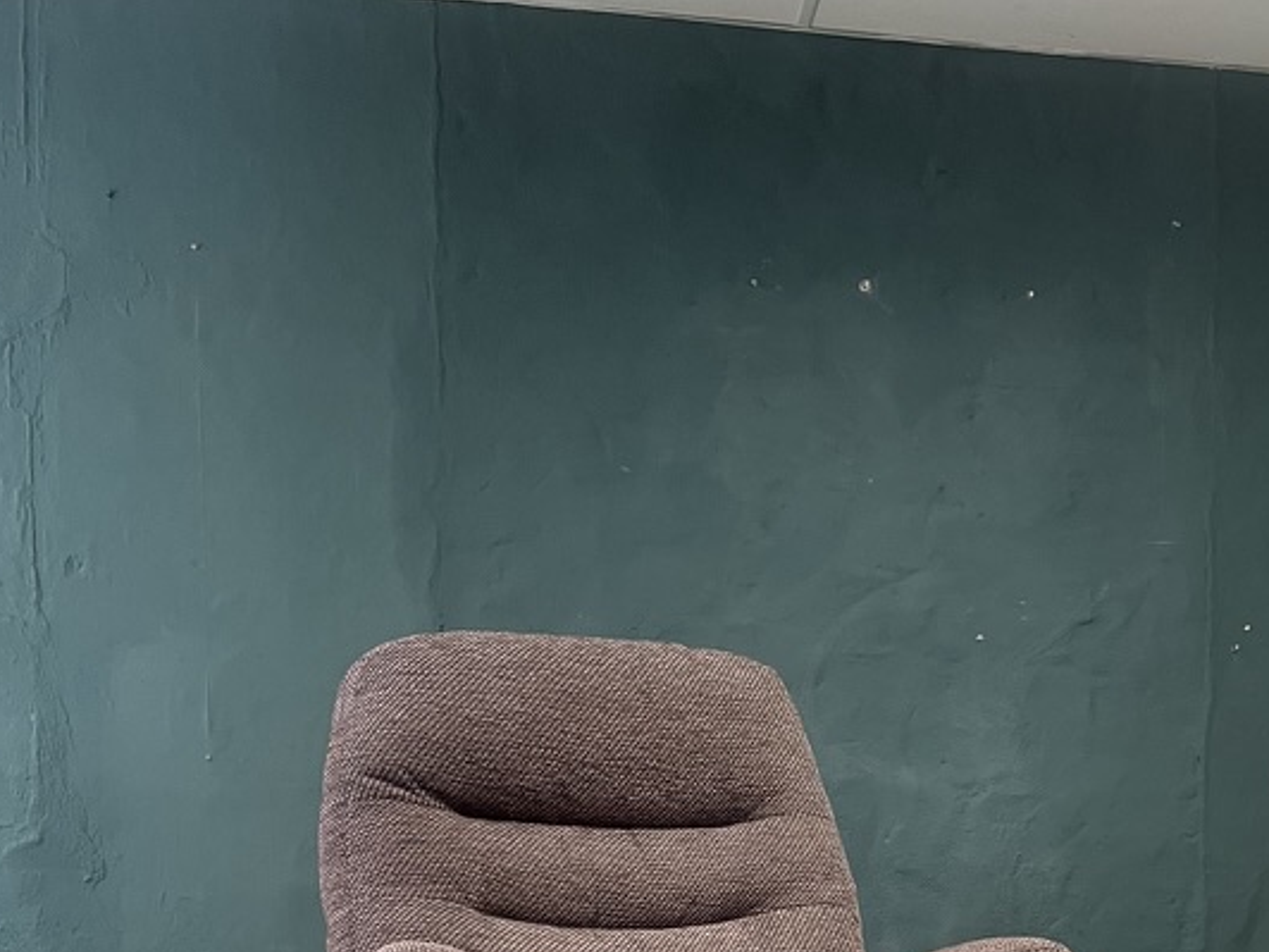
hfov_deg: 37.8
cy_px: 1026
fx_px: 1833
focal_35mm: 50
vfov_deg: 26.9
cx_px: 842
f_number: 1.6
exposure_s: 1/50
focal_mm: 5.1
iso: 125
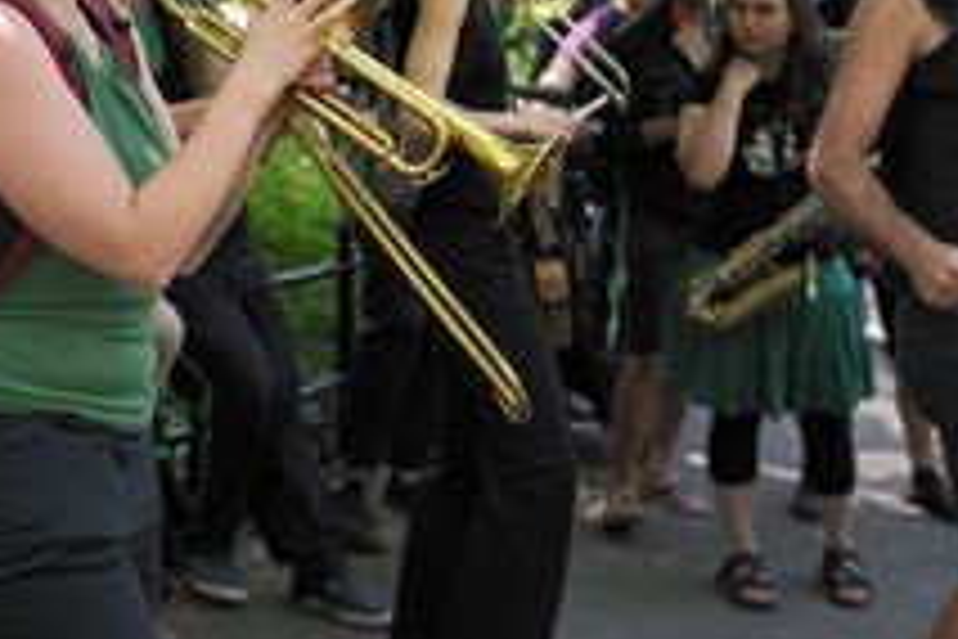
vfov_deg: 20.1
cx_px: 544
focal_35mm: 67
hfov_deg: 30.0
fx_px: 1783
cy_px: 117
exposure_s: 1/500
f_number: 2.8
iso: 200
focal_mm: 34
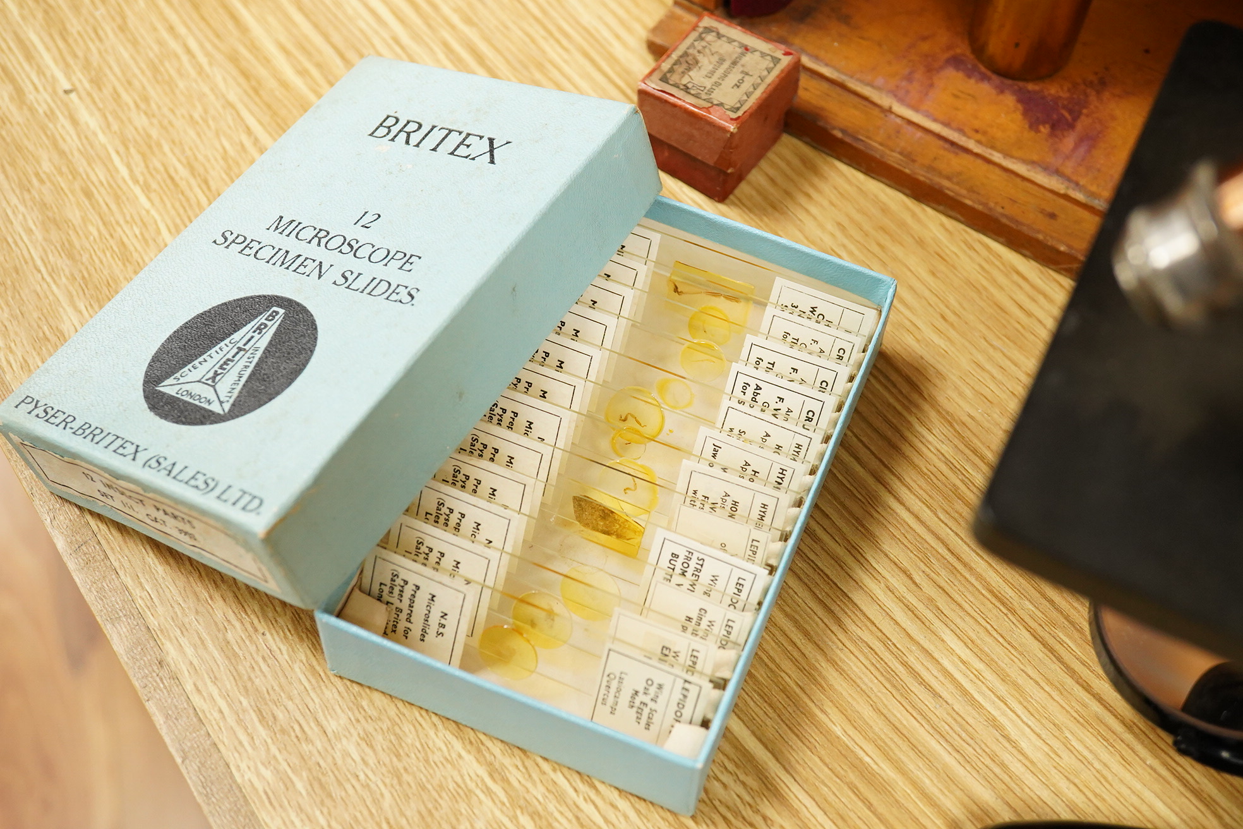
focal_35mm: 45
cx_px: 622
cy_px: 414
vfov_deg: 29.9
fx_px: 1554
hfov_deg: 43.6
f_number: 8
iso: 2500
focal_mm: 30
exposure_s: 1/125
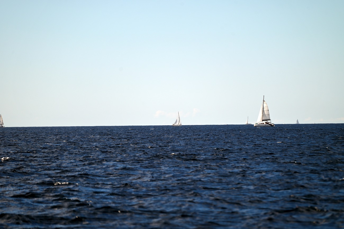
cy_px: 114
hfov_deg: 6.9
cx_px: 172
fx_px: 2867
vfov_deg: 4.6
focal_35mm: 300
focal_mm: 300
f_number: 5.6
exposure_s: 1/1000
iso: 110
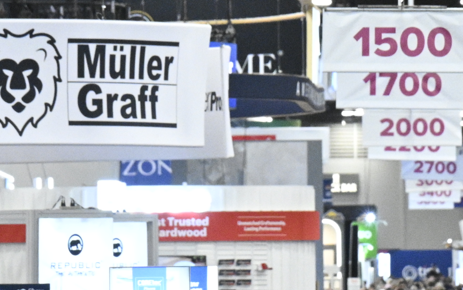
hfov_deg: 3.2
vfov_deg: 2.0
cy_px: 157
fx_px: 8165
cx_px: 201
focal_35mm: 647
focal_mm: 133
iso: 6400
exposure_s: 1/320
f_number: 5
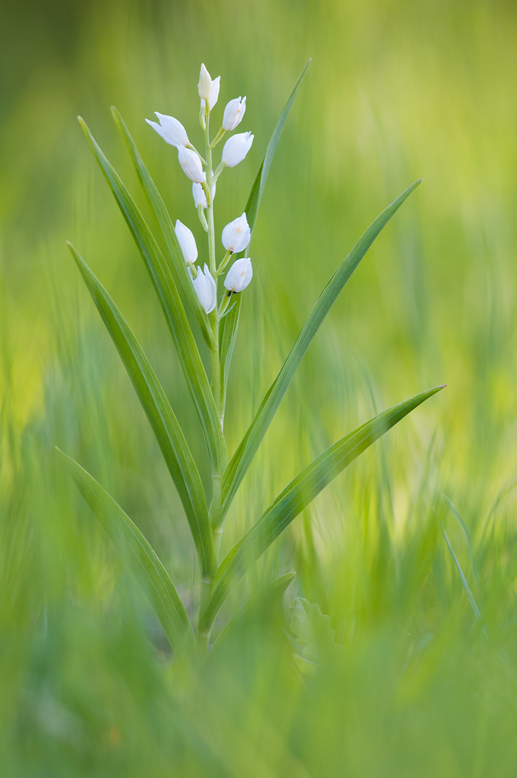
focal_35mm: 450
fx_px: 9718
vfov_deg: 4.6
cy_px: 389
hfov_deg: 3.0
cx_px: 258
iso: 200
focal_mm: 300
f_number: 4
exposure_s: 1/400
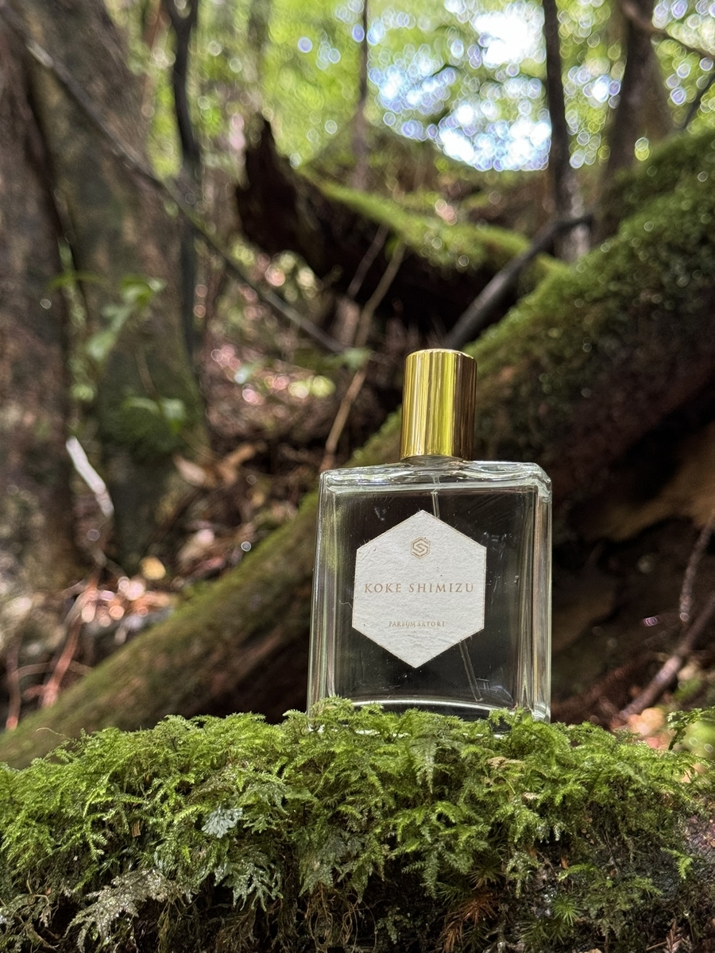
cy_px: 476
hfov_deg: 30.3
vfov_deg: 39.7
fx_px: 1322
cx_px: 358
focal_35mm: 48
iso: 250
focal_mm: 6.76
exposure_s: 1/60
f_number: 1.78
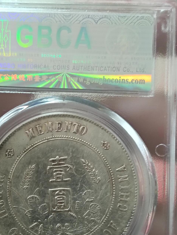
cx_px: 66
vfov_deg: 31.5
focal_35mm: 61
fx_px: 415
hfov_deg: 24.0
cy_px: 143
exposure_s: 1/33.3
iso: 320
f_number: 1.8
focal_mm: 3.98
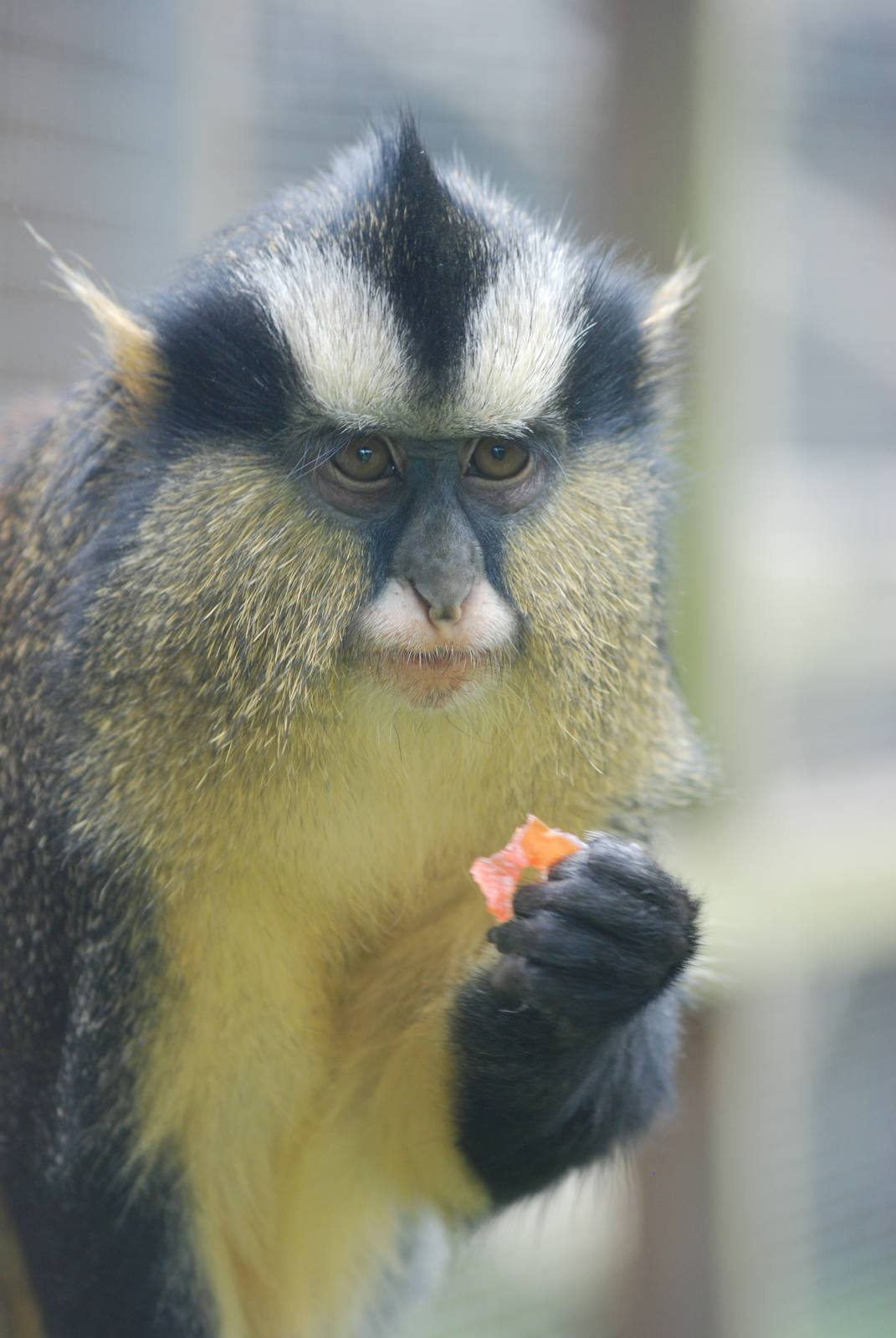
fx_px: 8376
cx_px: 448
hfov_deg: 6.1
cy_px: 669
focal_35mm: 225
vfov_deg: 9.1
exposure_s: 1/100
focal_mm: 150
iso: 400
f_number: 4.5
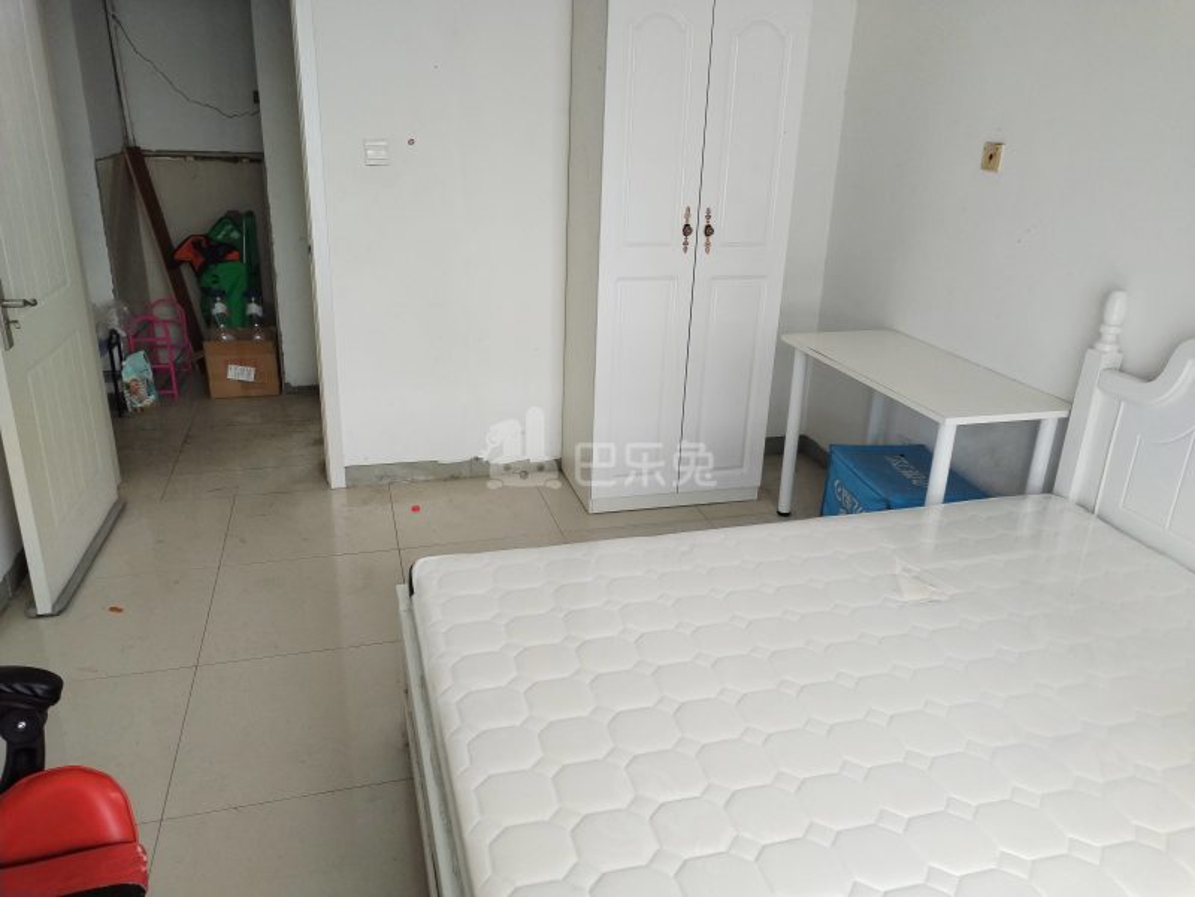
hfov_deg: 67.3
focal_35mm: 26
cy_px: 448
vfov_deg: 53.1
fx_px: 898
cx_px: 598
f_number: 1.8
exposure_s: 1/100
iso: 220
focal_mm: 4.75
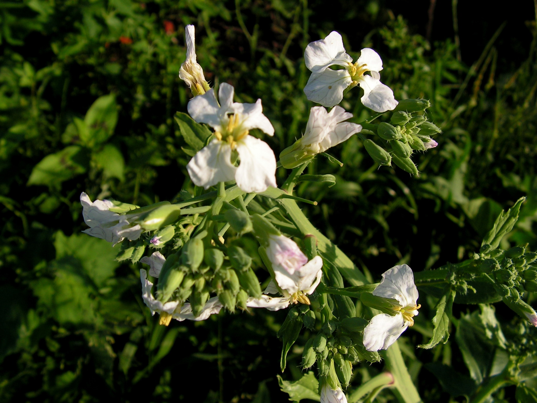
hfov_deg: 51.4
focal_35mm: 36
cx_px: 268
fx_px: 558
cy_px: 202
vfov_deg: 39.7
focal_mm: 6
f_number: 4.8
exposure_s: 1/400
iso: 64
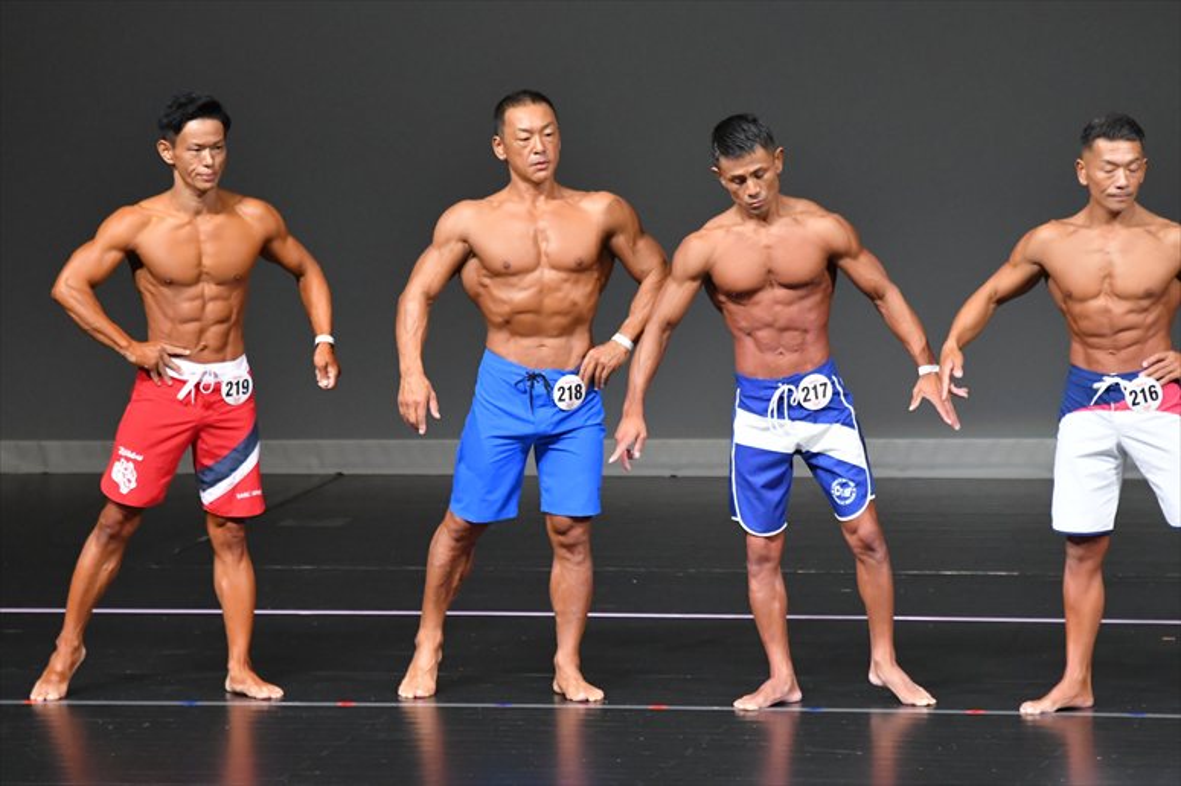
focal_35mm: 315
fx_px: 10329
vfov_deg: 4.4
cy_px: 393
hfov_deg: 6.5
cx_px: 590
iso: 5000
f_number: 5.6
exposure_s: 1/400
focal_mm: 210
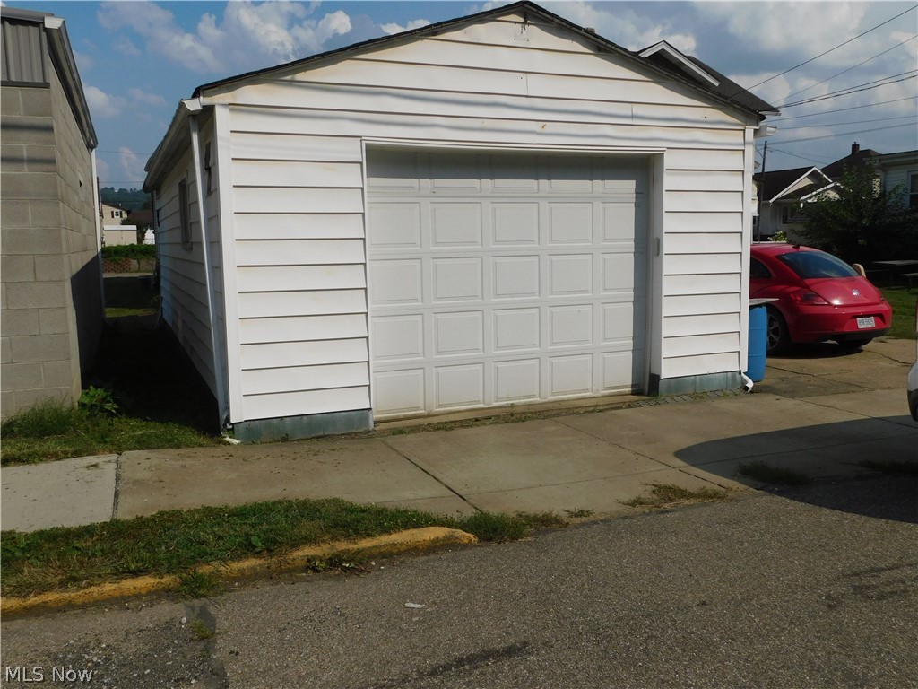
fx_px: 796
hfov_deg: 60.0
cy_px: 344
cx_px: 459
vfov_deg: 46.8
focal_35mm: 30
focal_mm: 5.3
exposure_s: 1/1000
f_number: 6.4
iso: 125
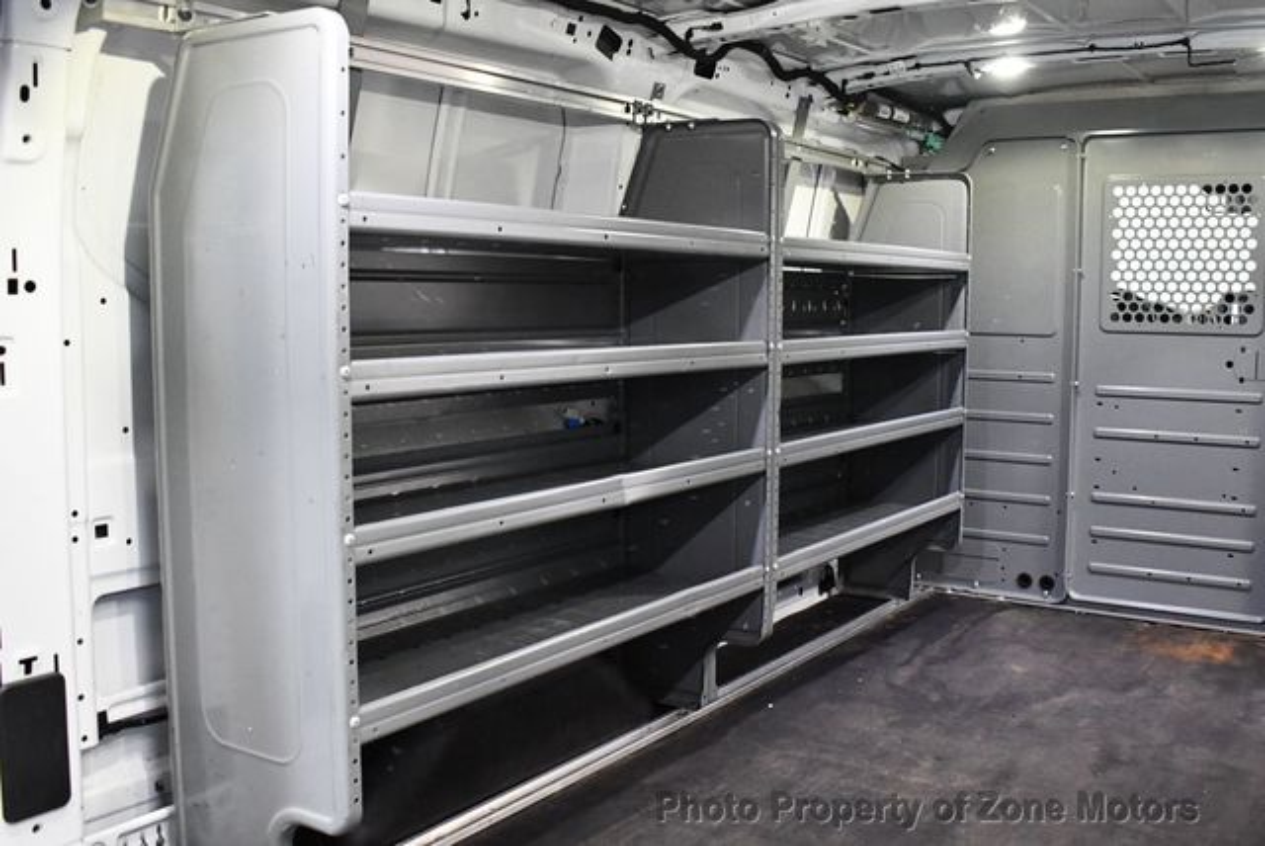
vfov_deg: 36.9
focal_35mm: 36
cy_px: 423
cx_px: 632
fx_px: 1266
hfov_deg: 53.1
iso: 3200
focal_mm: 18
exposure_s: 1/125
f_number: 3.5
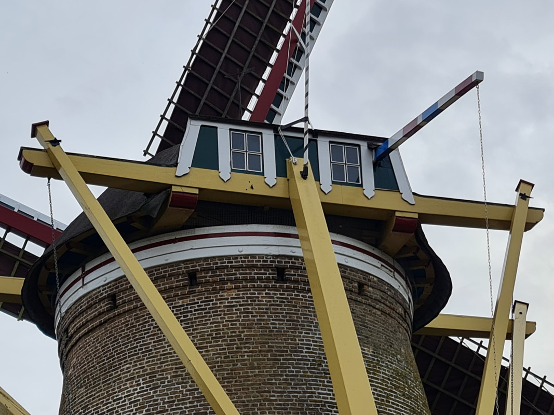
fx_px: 400
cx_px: 277
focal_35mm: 25
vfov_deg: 54.9
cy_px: 208
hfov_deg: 69.4
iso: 50
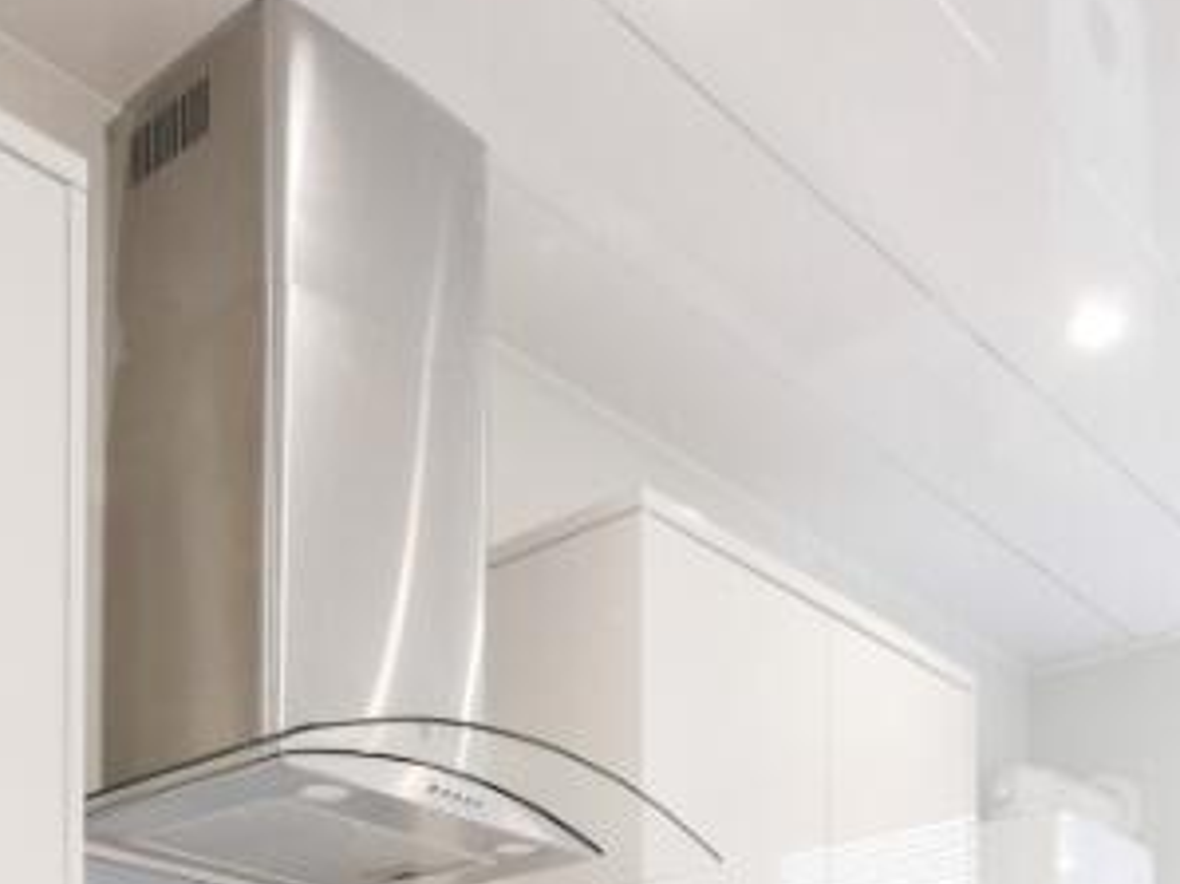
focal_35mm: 48
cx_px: 529
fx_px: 1636
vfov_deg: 23.9
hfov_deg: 39.6
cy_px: 1326
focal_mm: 7
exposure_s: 1/60
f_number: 4
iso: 1000
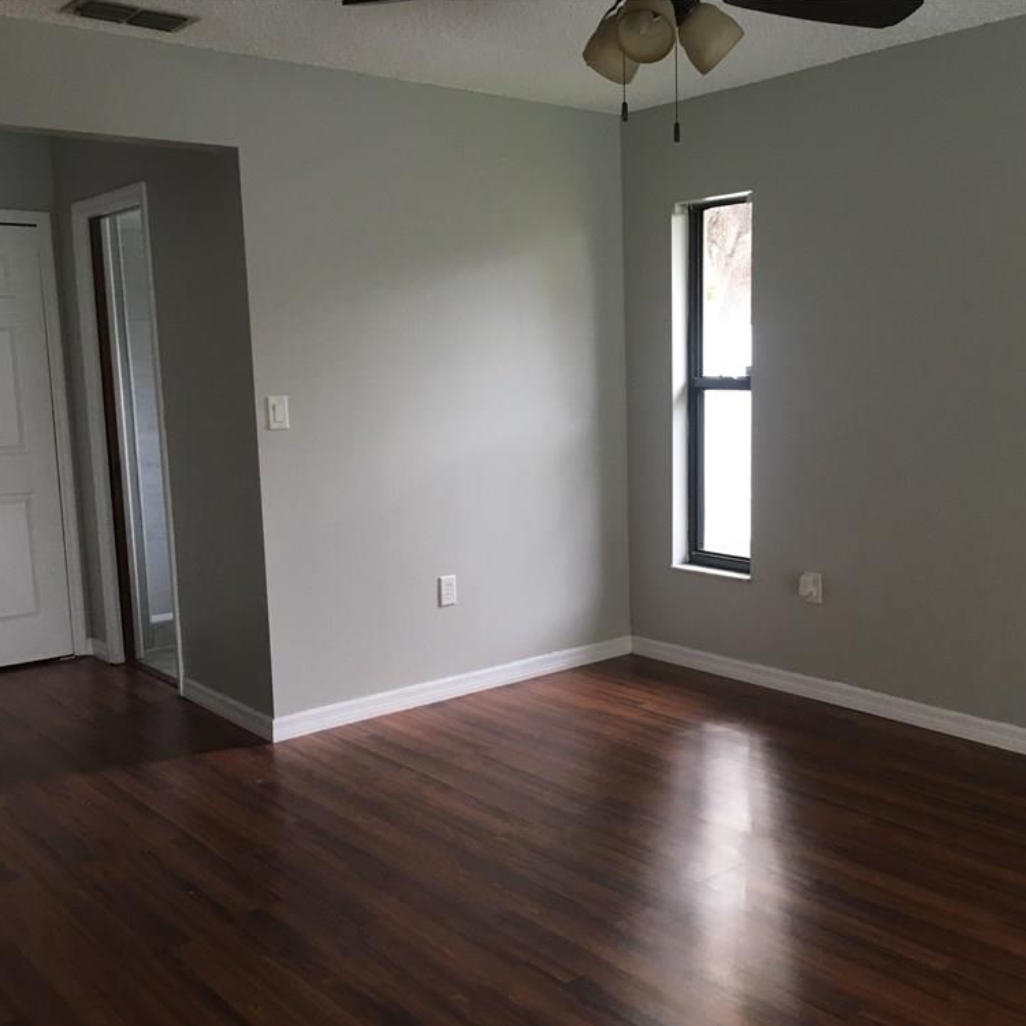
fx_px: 1174
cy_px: 520
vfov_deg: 47.2
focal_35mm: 35
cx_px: 618
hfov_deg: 46.9
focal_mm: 4.15
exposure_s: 1/30
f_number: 2.2
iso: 32
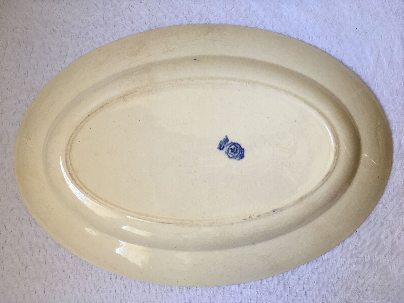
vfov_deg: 48.2
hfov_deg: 61.7
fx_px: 338
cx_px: 202
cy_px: 152
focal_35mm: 29
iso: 80
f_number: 2.2
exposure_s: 1/33
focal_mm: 4.15
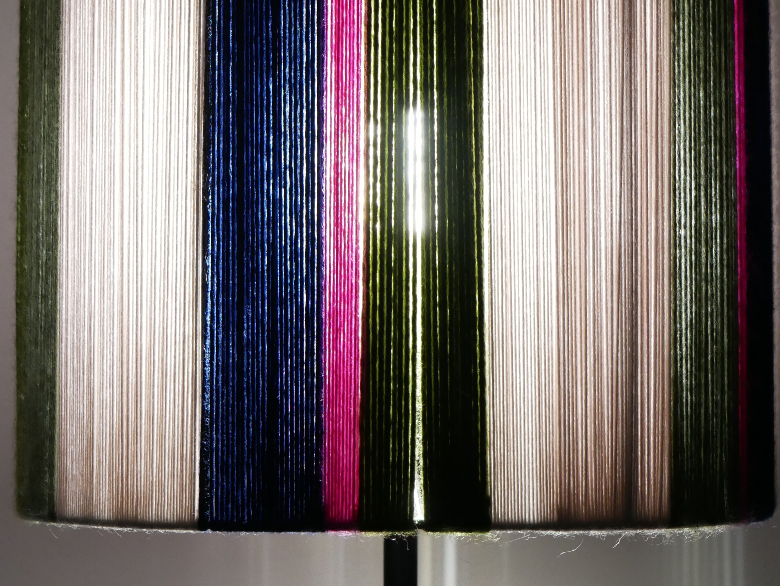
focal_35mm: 116
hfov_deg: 17.0
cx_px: 392
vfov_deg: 12.7
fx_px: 2615
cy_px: 119
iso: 1000
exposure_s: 1/80
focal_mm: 35
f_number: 5.2
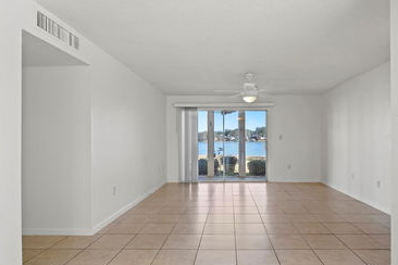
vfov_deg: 59.4
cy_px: 141
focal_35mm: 21
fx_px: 232
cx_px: 214
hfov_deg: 81.1
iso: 200
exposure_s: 1/8
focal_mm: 16
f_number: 7.1
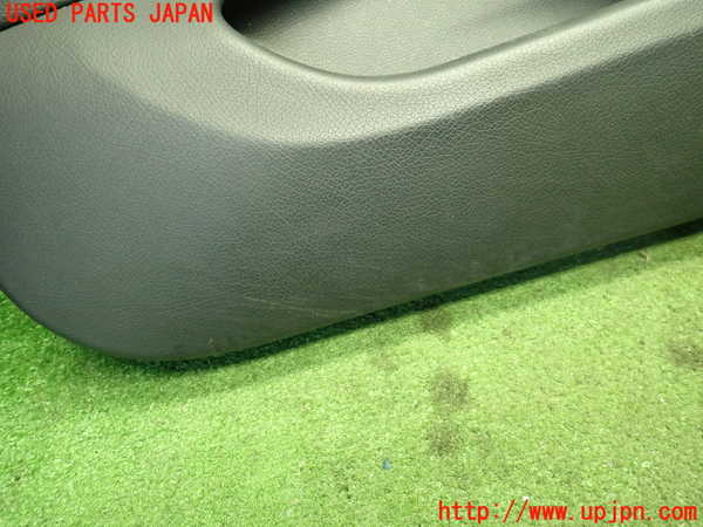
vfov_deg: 54.9
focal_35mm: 25
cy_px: 264
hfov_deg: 69.4
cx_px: 352
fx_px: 508
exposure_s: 1/30
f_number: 2
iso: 400
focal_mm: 4.5
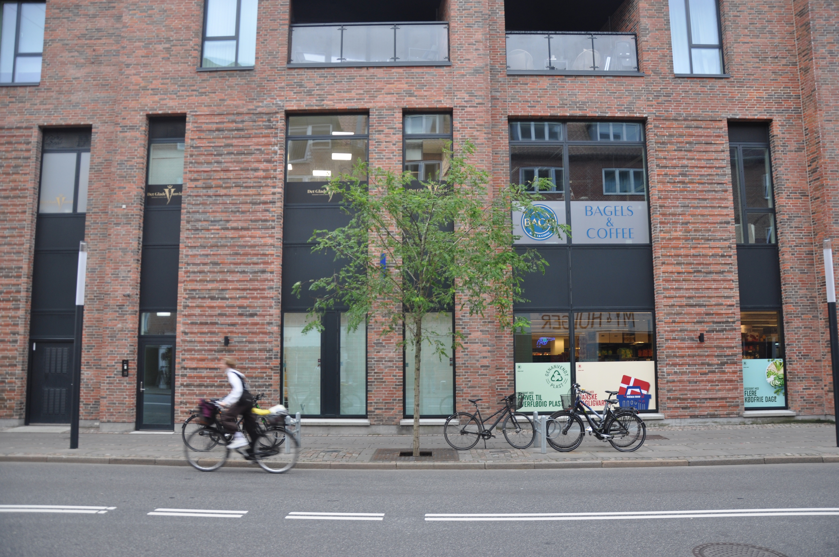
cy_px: 278
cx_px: 420
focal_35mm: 27
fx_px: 628
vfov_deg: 47.8
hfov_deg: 67.4
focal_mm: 18
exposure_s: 1/40
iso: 200
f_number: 3.5
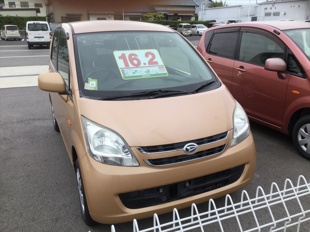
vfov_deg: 45.4
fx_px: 278
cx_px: 155
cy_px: 116
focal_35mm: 31
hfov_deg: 58.4
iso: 25
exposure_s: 1/208
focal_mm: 3.3
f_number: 2.4
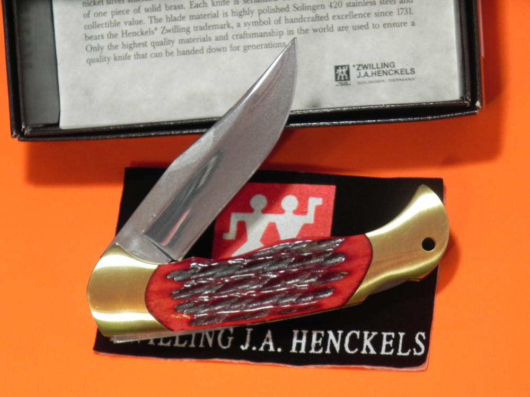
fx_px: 1455
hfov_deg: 20.7
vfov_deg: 15.6
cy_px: 198
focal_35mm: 95
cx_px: 265
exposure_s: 1/30
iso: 233
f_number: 4
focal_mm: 16.9
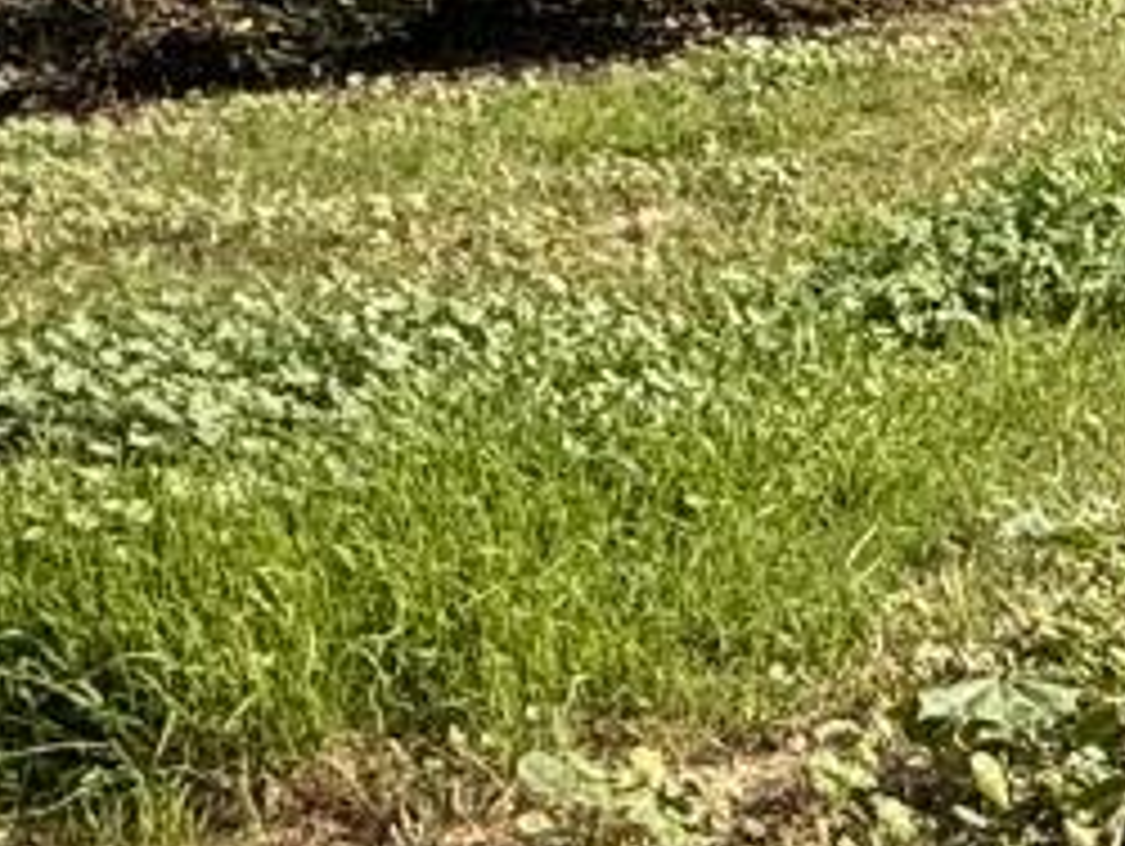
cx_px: 2187
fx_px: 2733
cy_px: -173
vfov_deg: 16.8
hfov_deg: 17.4
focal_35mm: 84
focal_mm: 2.22
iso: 64
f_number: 2.2
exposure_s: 1/1125
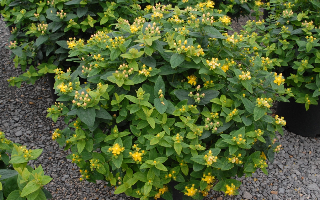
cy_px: 99
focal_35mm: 43
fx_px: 375
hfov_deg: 46.2
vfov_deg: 29.9
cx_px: 160
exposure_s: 1/250
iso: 400
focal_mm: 28
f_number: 8
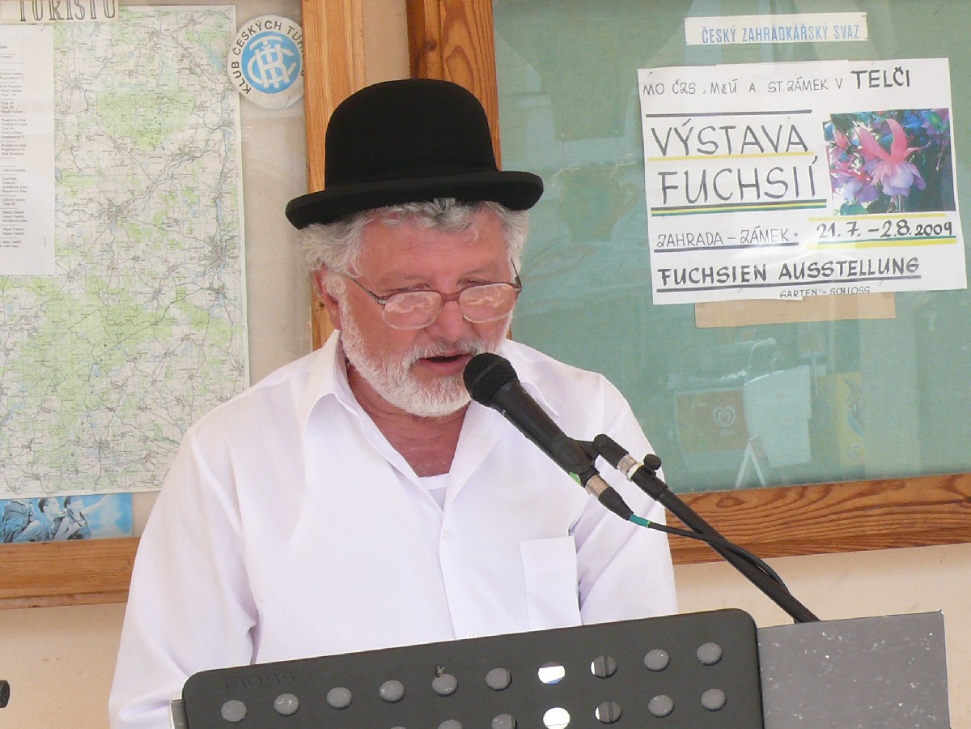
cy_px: 364
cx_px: 486
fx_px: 3534
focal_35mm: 126
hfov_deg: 15.6
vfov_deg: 11.8
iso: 200
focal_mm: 15.1
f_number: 7.1
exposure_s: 1/100
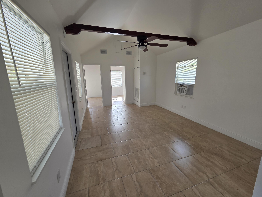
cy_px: 98
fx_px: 98
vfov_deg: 89.9
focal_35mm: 13
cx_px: 131
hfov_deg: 106.2
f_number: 2.2
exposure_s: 1/120
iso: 50
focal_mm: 2.2
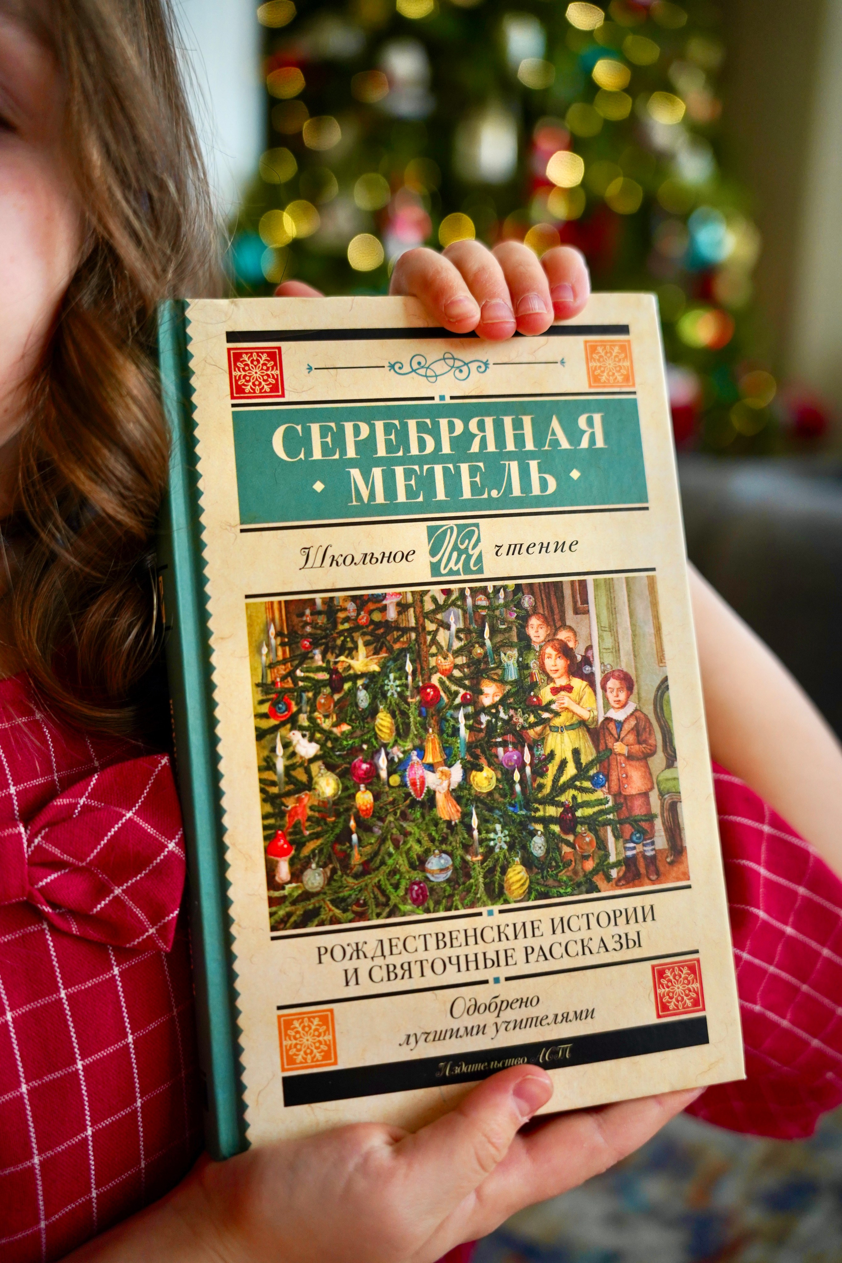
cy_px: 632
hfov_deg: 42.8
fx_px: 1073
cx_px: 421
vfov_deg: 60.9
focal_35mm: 31
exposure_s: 1/250
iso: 1250
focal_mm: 30.6
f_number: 2.8
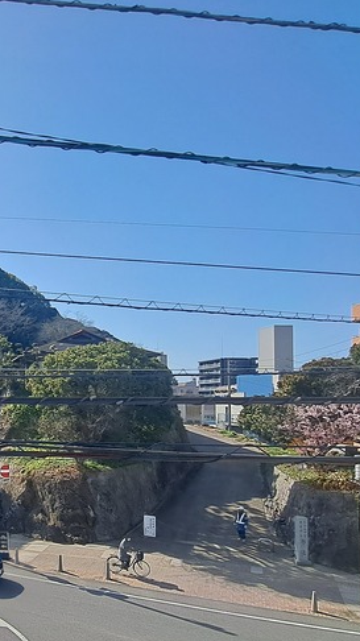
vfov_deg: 67.3
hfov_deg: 36.0
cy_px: 385
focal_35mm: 28
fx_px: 476
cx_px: -24
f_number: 2.2
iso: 50
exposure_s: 1/1972
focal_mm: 1.74
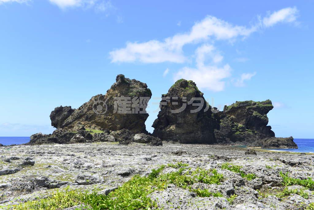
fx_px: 331
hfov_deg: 50.7
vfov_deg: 35.1
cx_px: 157
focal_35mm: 38
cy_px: 105
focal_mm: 38
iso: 100
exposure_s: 1/160
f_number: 8
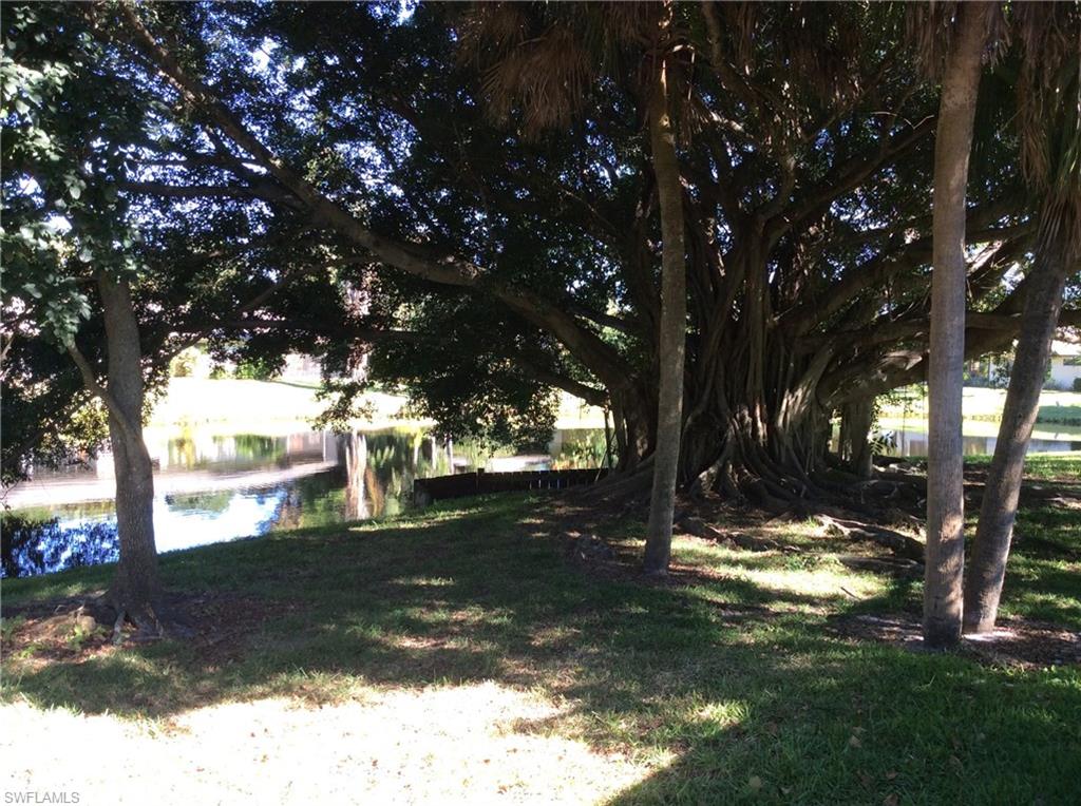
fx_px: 1029
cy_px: 403
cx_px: 540
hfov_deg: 55.4
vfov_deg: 42.8
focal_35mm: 33
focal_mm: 3.3
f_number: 2.4
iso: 40
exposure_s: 1/120
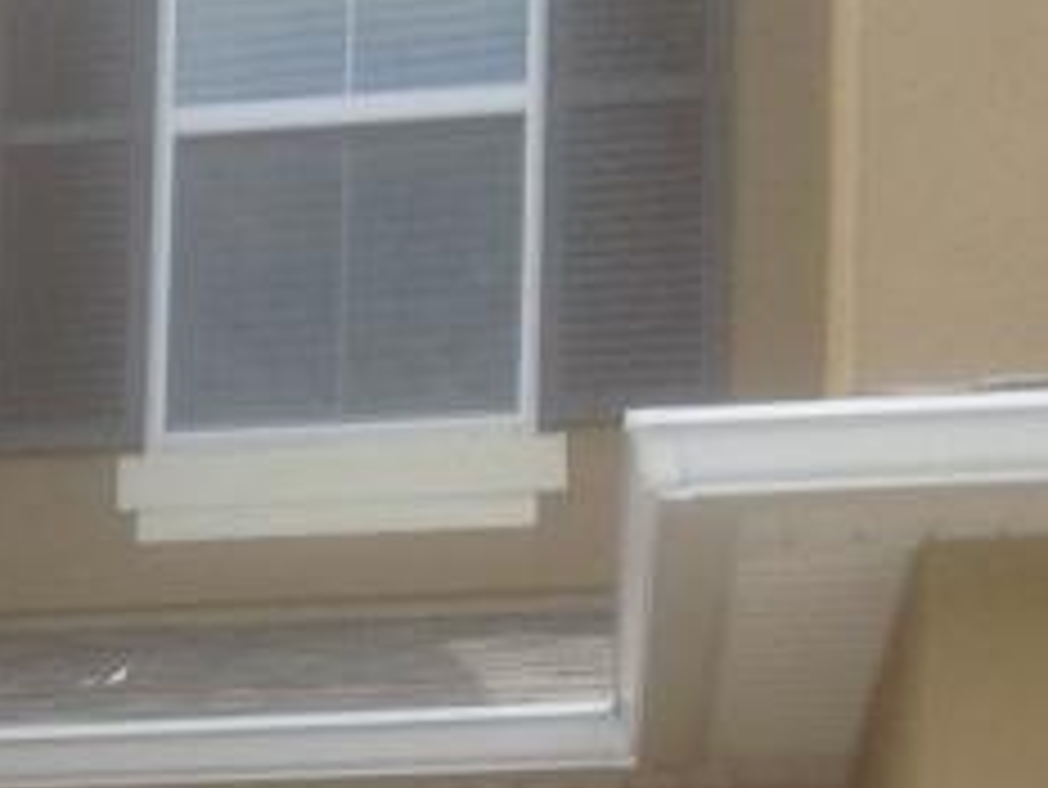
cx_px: -594
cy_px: 1333
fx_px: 4665
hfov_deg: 12.1
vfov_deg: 9.3
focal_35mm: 154
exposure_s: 1/817
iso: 50
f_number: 2.4
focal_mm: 4.28
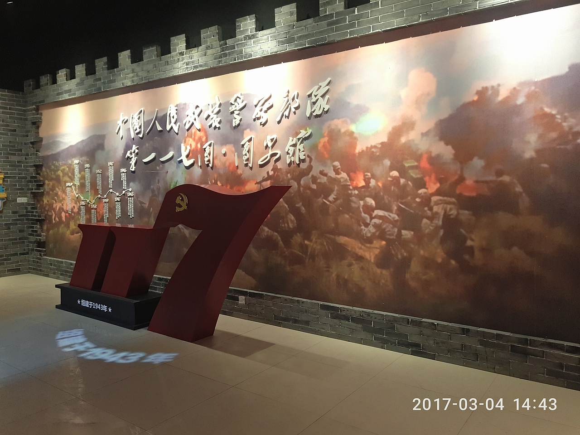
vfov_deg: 45.4
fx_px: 519
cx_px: 290
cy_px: 218
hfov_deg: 58.4
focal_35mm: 31
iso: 125
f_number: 2.2
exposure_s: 1/33
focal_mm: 4.73
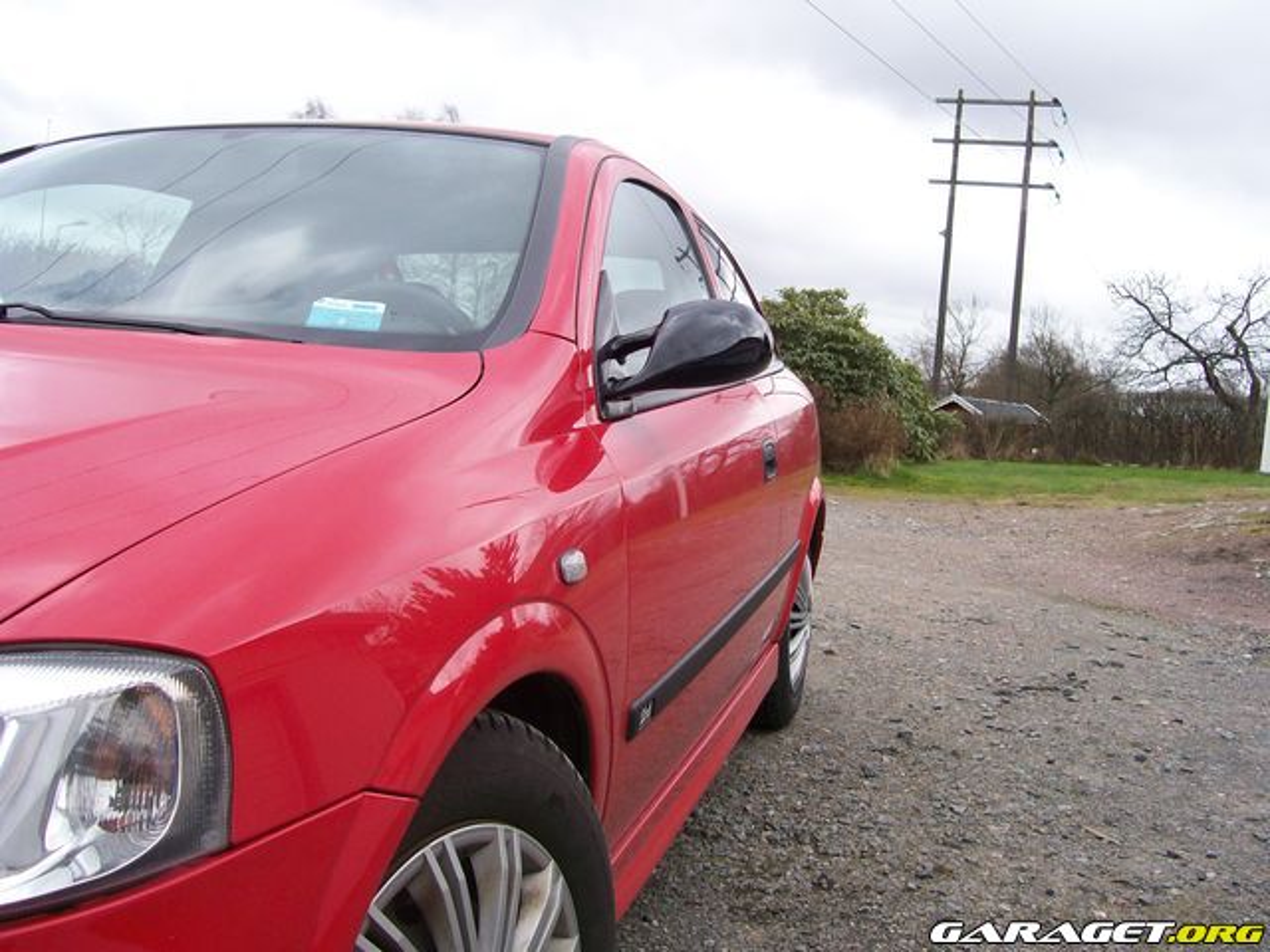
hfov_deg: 51.4
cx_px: 635
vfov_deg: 39.7
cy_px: 476
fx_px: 1321
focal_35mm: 36
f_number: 2.7
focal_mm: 6
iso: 80
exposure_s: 1/642
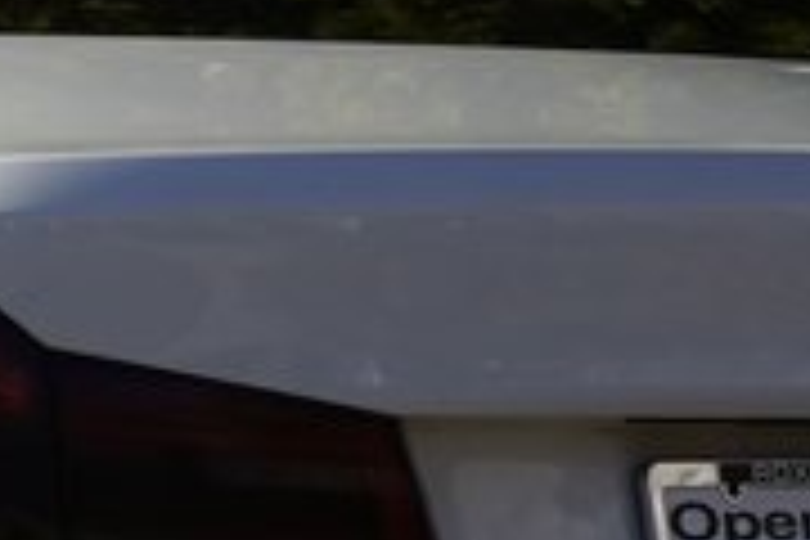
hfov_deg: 6.6
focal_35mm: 307
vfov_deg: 4.5
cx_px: -526
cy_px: 457
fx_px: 6903
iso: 100
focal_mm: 35.9
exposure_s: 1/250
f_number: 5.6
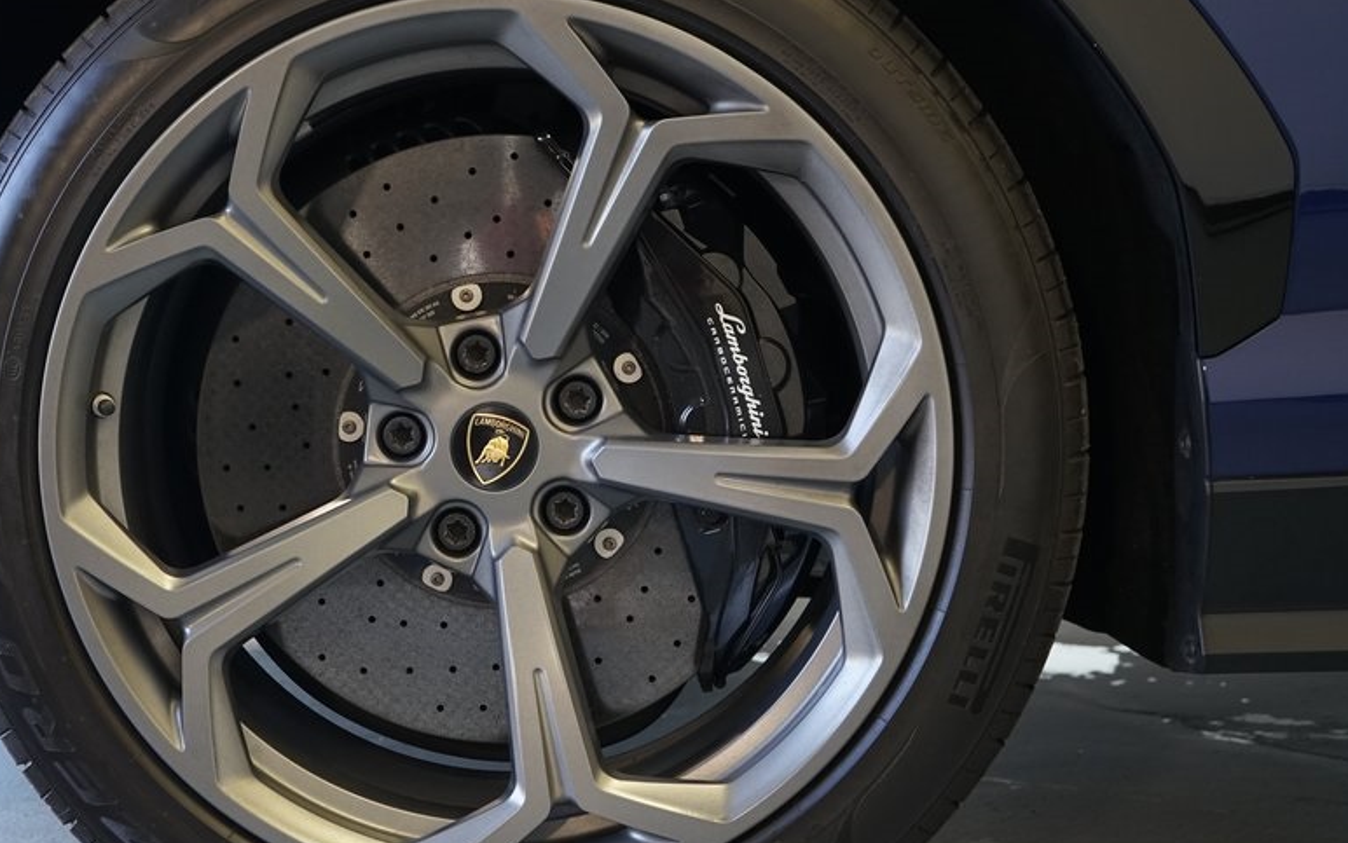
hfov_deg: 39.9
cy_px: 442
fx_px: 1837
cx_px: 477
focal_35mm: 50
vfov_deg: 25.8
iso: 1250
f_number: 5
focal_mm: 37
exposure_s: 1/30
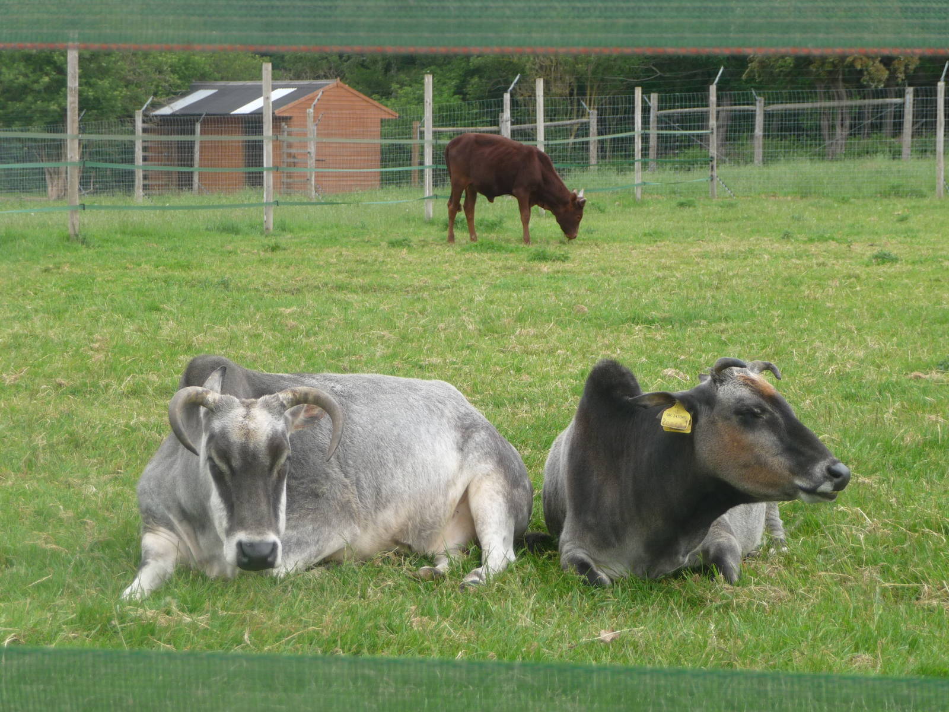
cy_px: 356
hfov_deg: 19.1
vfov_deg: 14.4
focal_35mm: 103
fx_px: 2824
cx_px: 474
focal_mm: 17.5
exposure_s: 1/160
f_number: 4.7
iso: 100
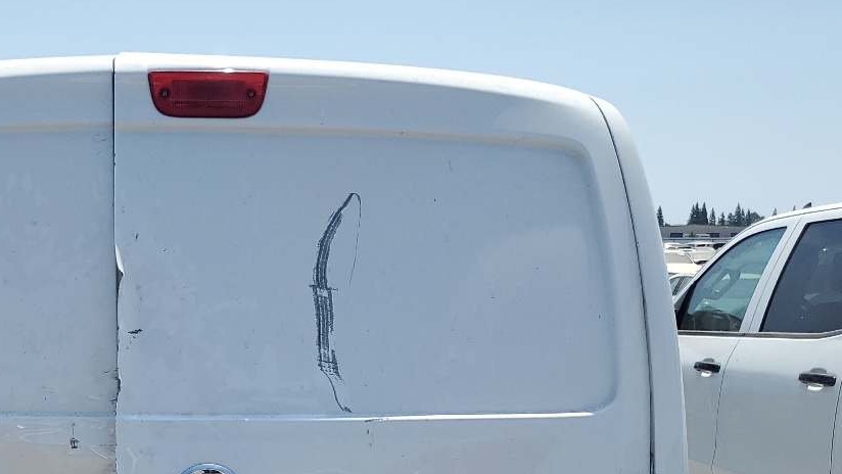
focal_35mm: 55
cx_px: 173
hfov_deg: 36.6
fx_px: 1228
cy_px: 550
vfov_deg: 20.6
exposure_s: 1/3333
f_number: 1.5
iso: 50
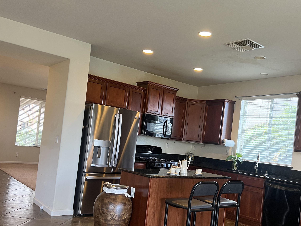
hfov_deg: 52.6
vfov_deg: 40.5
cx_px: 163
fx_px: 304
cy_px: 135
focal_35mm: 35
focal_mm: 5.7
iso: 100
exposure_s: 1/60
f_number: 1.5
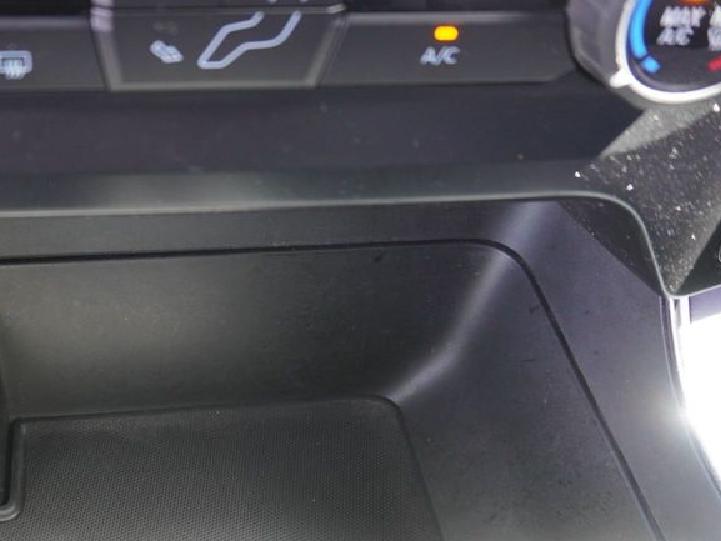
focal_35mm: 41
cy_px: 367
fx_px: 854
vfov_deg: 34.8
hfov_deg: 43.8
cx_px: 155
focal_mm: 16
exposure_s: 1/60
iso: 800
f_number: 4
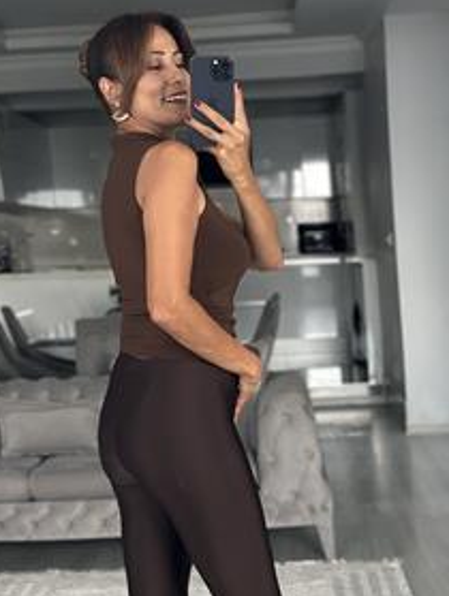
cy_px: 464
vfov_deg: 22.2
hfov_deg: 17.0
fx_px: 1501
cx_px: 188
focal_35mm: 87
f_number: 1.78
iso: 320
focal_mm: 6.86
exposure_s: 1/60
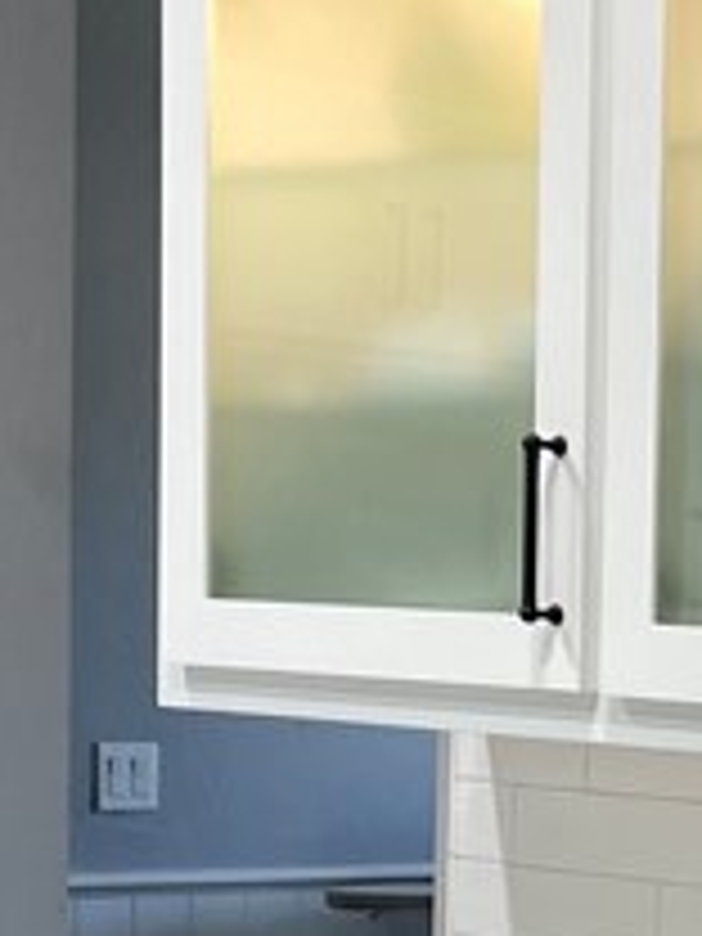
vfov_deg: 15.1
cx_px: 1210
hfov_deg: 10.9
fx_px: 3461
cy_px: 922
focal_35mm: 128
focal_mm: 4.2
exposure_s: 1/120
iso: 100
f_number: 1.6
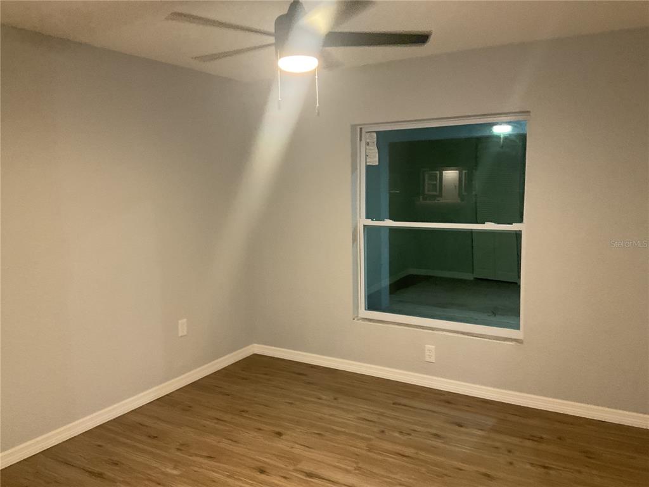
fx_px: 544
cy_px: 244
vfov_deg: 48.2
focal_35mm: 29
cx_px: 324
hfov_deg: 61.7
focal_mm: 3
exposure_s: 1/60
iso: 250
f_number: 1.8
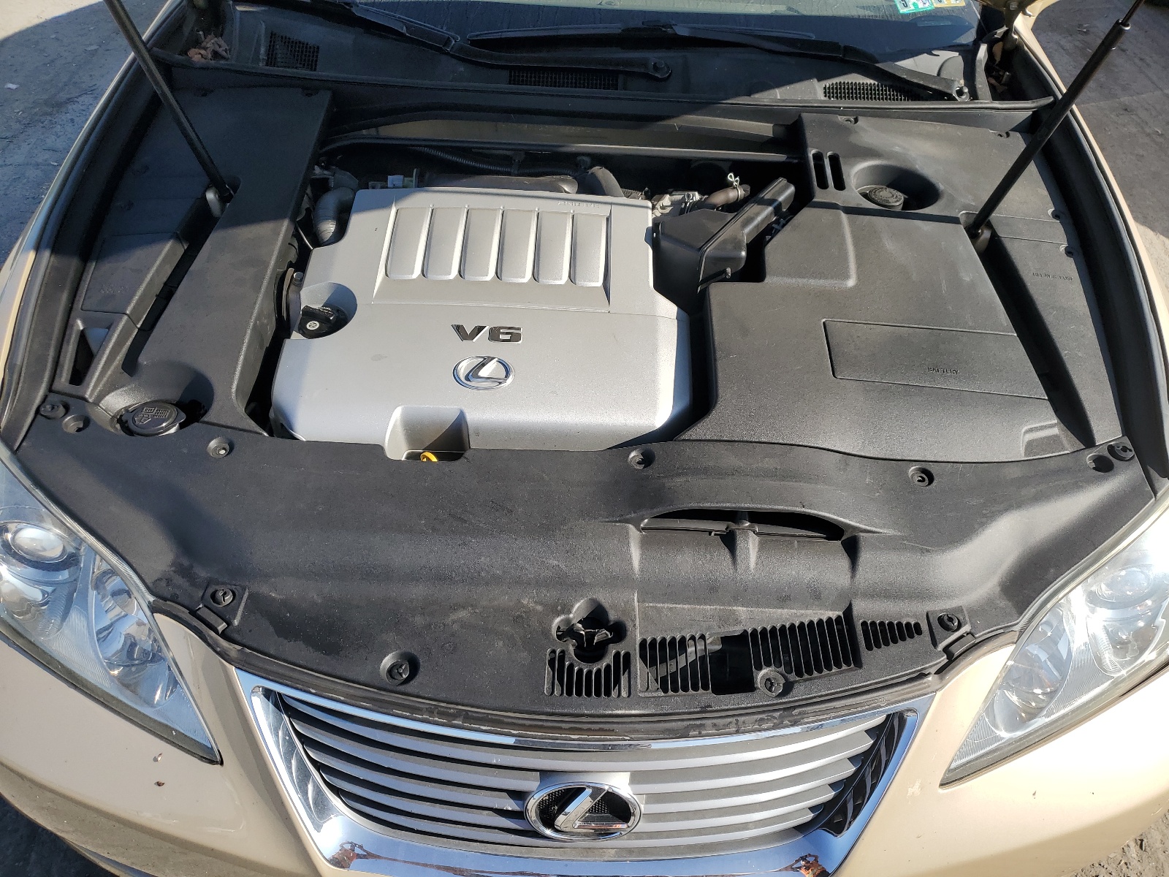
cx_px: 584
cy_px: 438
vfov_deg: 53.1
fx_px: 878
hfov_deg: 67.3
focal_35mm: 26
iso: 50
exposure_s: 1/2000
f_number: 1.5
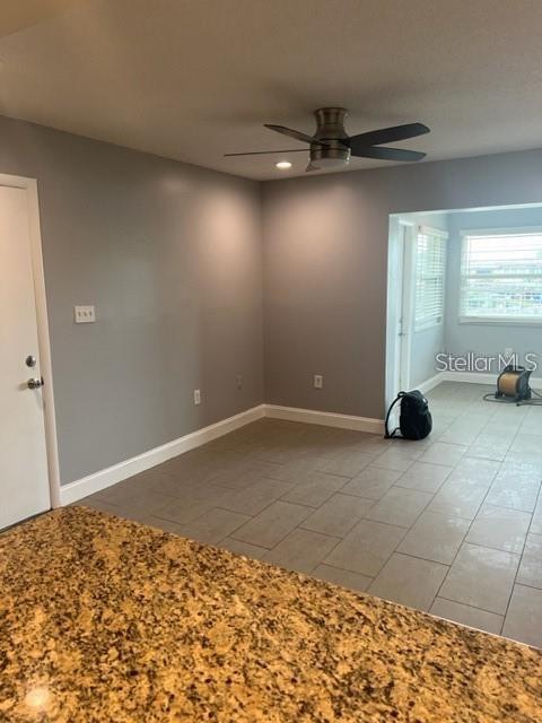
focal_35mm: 26
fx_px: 543
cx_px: 271
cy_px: 362
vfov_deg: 67.3
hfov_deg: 53.1
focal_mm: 5.7
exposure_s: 1/120
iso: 100
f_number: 1.5
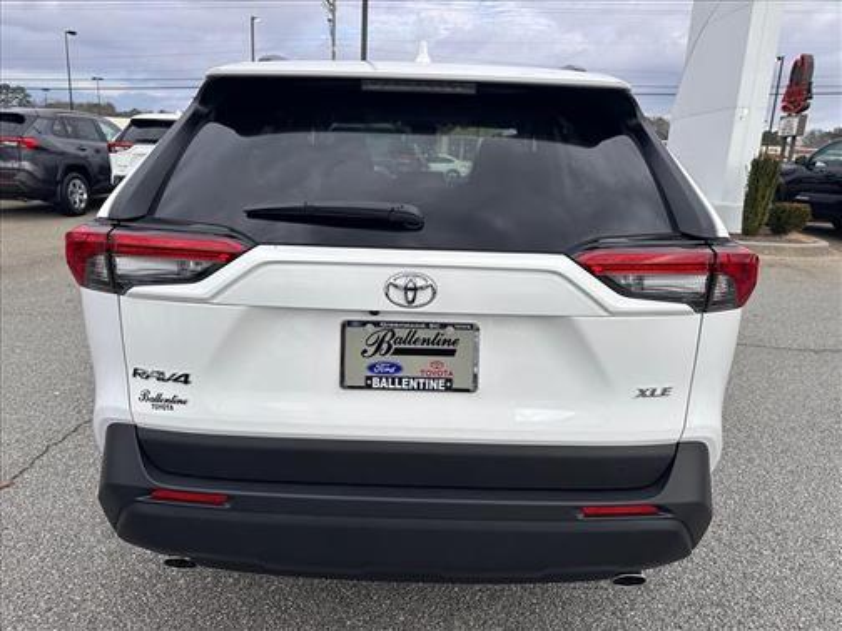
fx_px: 584
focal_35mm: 24
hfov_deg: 71.6
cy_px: 316
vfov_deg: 56.8
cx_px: 421
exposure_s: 1/3472
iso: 80
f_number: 1.78
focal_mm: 6.86
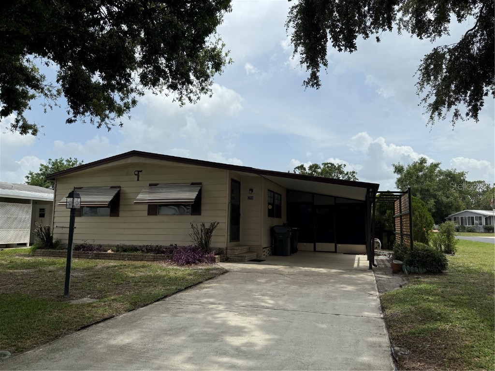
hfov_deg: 71.6
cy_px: 186
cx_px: 248
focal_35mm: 24
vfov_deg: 56.8
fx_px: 343
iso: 80
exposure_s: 1/6711
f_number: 1.78
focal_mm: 6.76
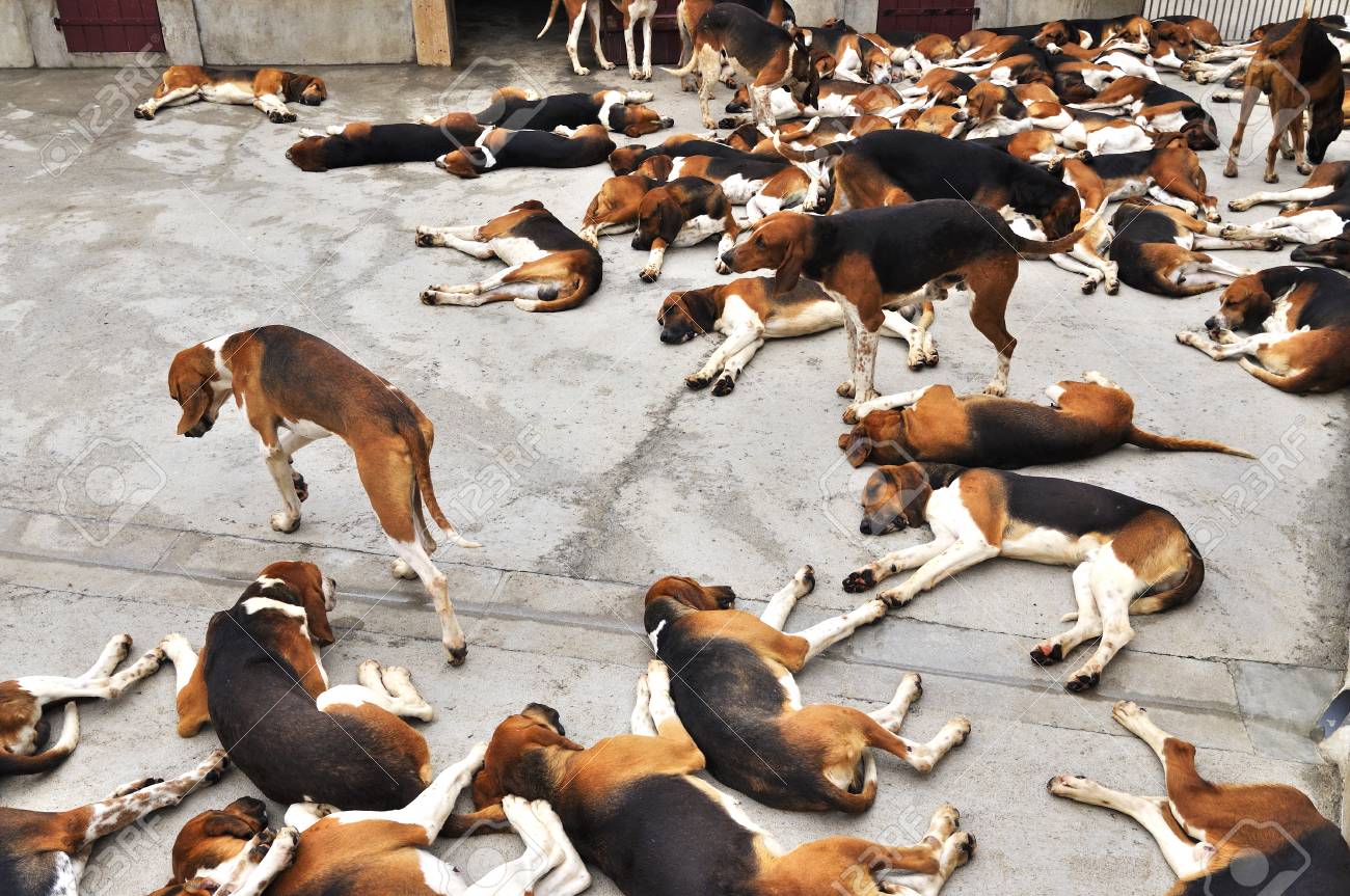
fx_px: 1348
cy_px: 448
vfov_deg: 36.8
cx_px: 675
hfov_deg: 53.2
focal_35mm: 36
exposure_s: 1/640
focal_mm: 24
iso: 200
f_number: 8
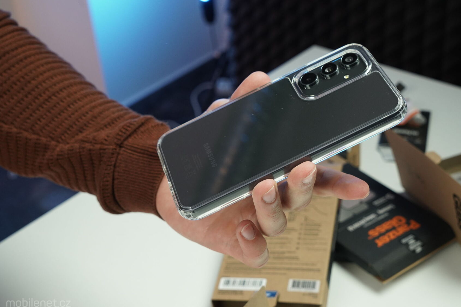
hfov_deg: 34.5
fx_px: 743
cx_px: 236
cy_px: 145
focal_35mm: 58
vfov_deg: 23.4
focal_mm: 51
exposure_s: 1/160
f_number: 8
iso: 2500
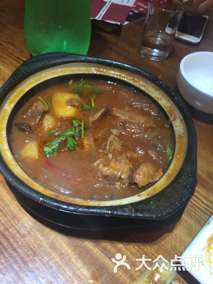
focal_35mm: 29
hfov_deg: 48.2
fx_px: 238
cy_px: 142
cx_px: 106
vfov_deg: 61.7
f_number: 2.2
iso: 125
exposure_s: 1/33
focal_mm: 4.15
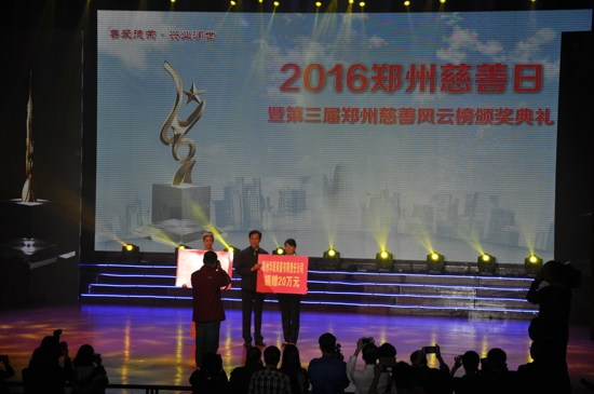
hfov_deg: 21.9
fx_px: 1532
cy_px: 197
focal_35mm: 93
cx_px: 297
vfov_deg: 14.7
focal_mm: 62
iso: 220
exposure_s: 1/125
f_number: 5.6
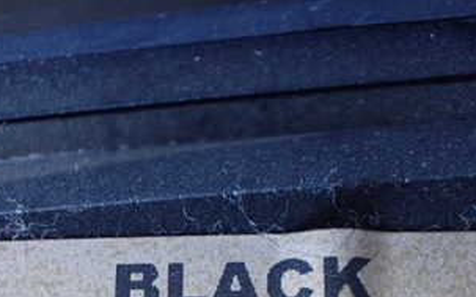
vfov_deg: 19.5
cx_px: 148
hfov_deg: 32.1
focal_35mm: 63
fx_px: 817
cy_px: 352
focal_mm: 5.4
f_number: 2.3
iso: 800
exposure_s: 1/100
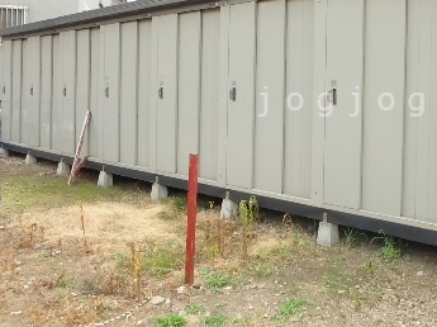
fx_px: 492
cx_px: 345
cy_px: 101
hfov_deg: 45.7
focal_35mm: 39
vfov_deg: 36.3
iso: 125
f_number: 3.5
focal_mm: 3.7
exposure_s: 1/400
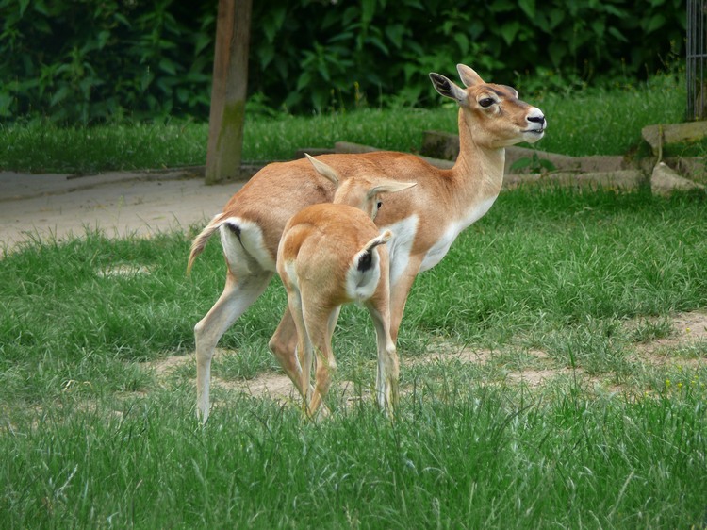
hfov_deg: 4.7
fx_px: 8575
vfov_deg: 3.5
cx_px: 354
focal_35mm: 420
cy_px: 265
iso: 100
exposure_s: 1/80
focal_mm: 88.8
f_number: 3.7
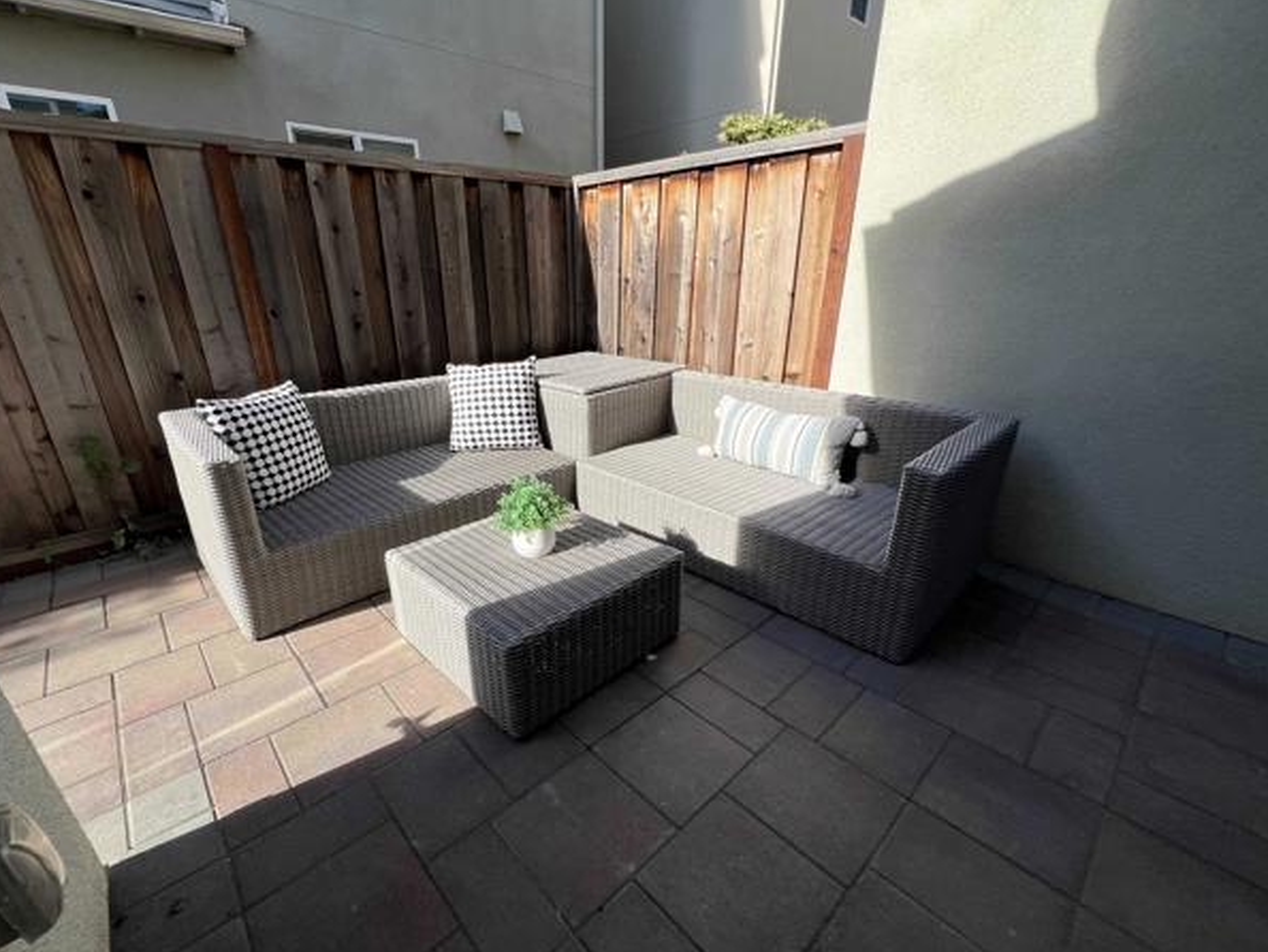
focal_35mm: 14
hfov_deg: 101.9
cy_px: 495
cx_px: 589
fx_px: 513
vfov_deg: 85.7
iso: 32
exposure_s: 1/927
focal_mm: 1.57
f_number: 1.8
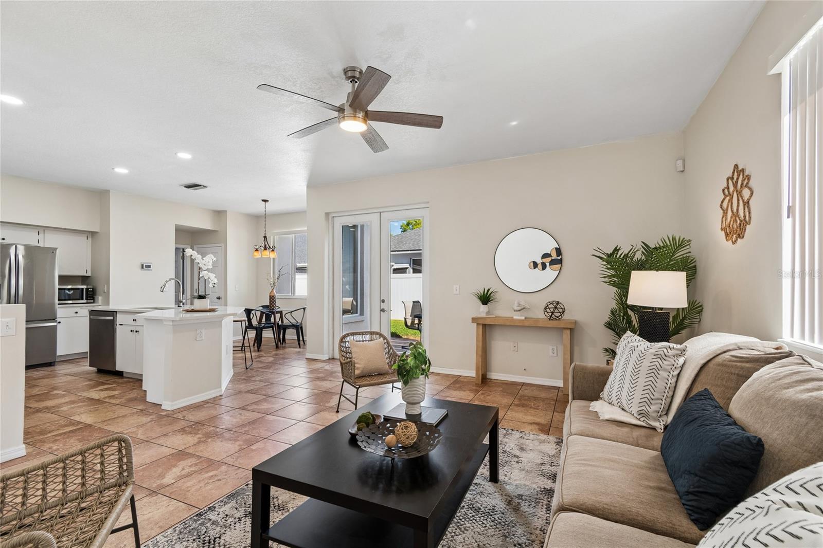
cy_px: 274
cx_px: 412
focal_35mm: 15
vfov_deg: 77.3
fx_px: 343
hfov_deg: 100.4
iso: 100
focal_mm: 10
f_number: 7.1
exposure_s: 1/13
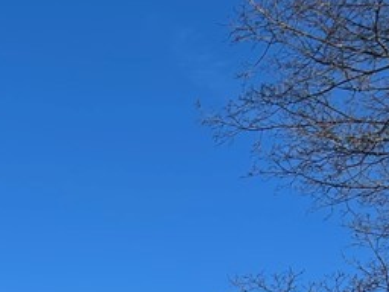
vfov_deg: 12.7
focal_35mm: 104
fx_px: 1169
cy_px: 554
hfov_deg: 15.5
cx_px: -359
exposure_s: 1/3831
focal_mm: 5.7
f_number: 1.5
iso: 50
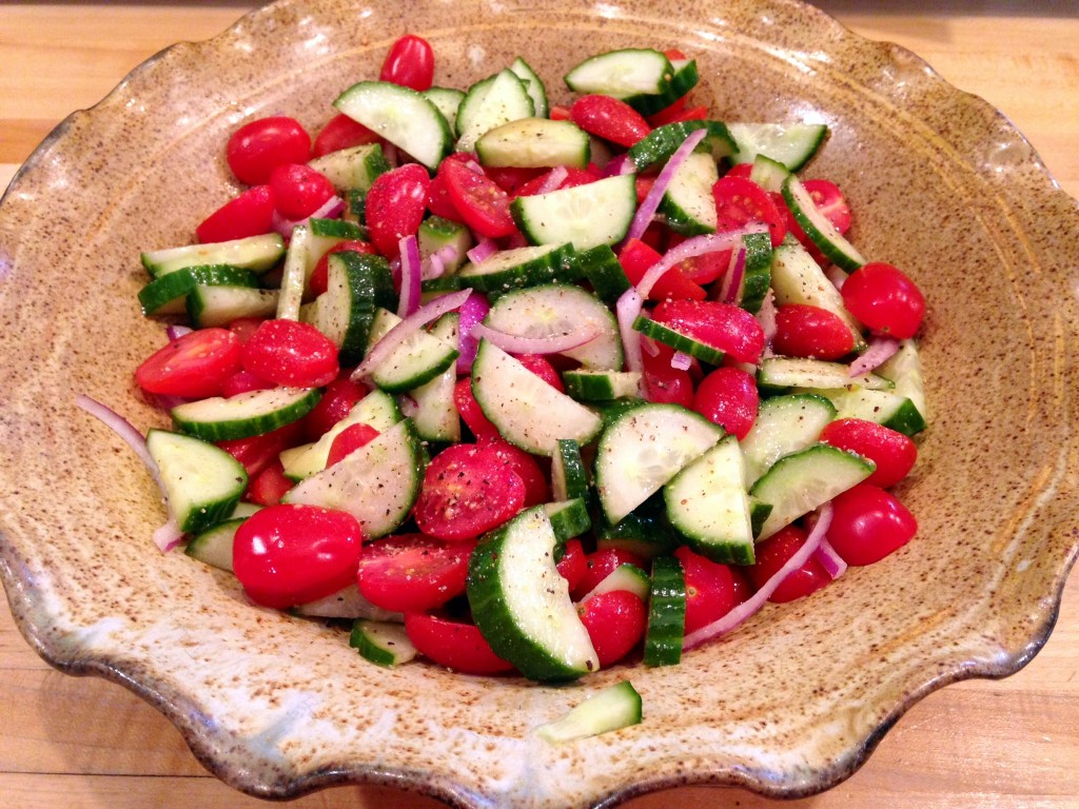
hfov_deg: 55.4
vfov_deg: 42.9
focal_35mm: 33
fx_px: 1029
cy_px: 404
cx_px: 540
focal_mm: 4.12
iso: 200
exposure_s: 1/20
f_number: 2.4
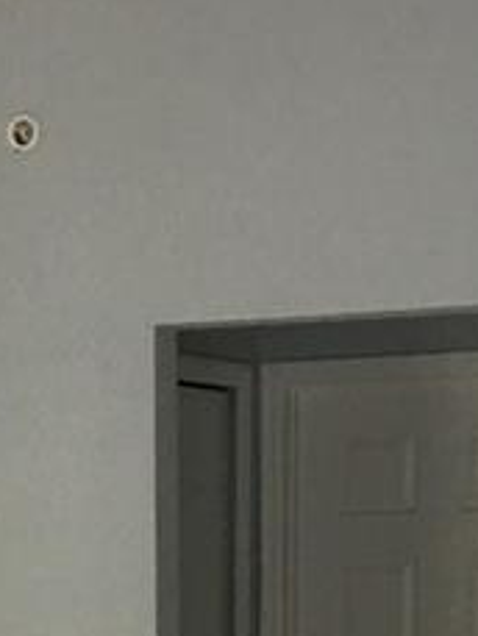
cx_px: -11
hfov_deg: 9.7
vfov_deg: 12.2
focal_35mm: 152
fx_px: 2796
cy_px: 1033
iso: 40
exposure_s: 1/30
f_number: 2.2
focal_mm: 4.15
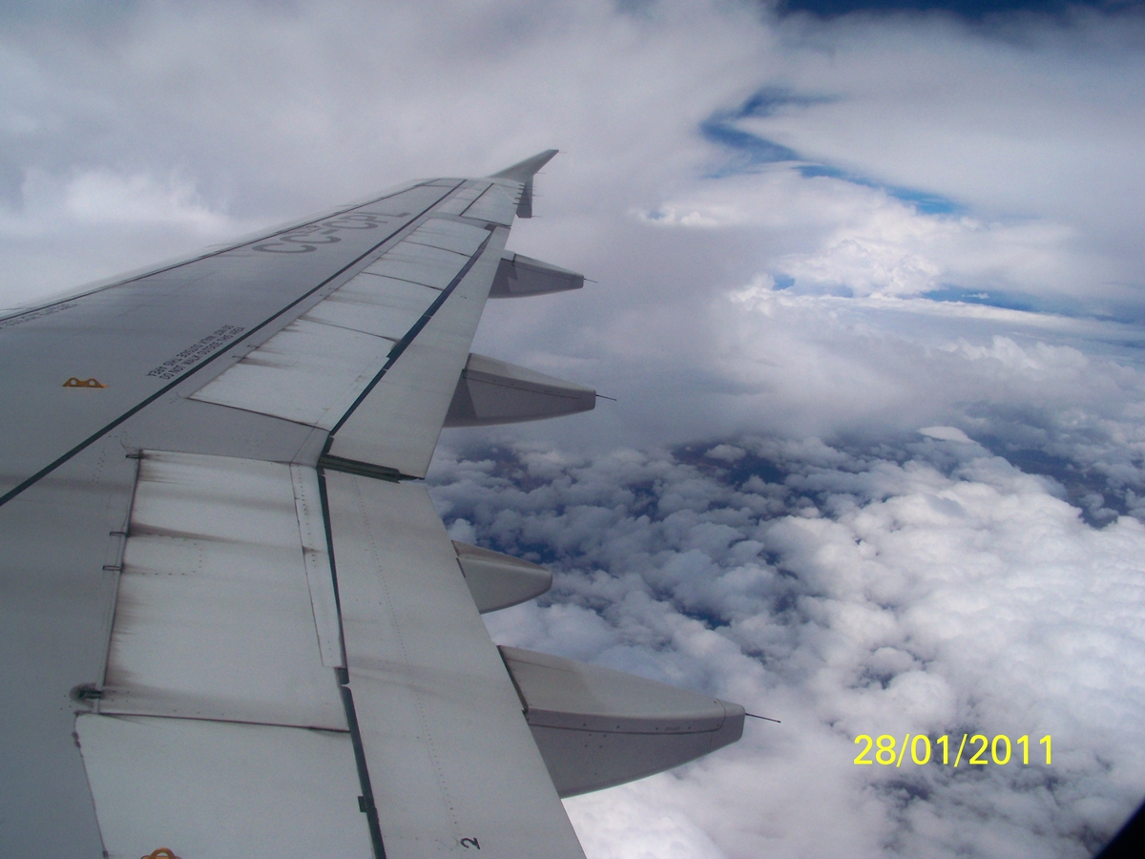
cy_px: 430
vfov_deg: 42.9
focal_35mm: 33
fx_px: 1092
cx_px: 572
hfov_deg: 55.4
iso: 80
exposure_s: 1/1000
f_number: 8
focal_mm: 5.85
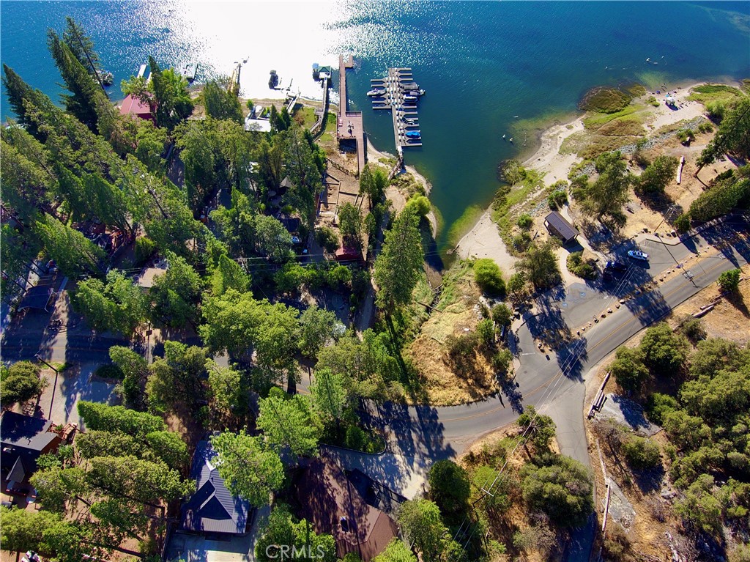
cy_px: 281
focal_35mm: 21
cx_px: 375
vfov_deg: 63.4
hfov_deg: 79.0
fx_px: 455
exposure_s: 1/645
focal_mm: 3.7
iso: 100
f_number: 2.8
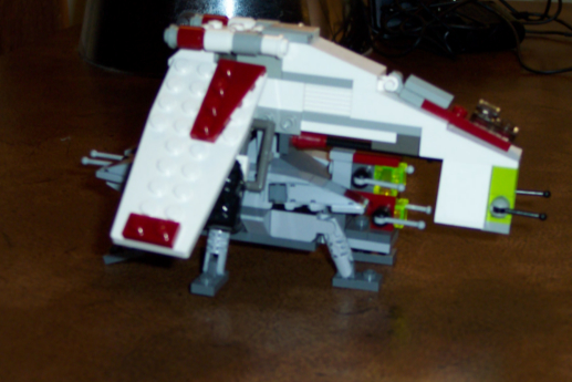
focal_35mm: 78
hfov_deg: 26.0
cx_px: 306
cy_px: 189
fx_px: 1240
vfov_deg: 17.5
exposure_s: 1/45
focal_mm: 13.3
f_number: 3.4
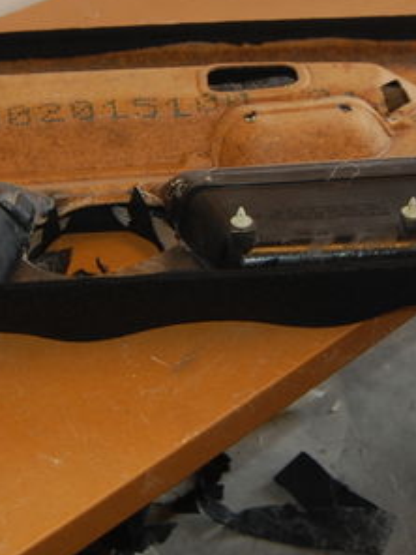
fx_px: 946
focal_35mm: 59
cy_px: 189
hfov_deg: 24.8
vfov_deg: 32.4
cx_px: 210
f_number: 3.5
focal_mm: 19
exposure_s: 1/60
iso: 400
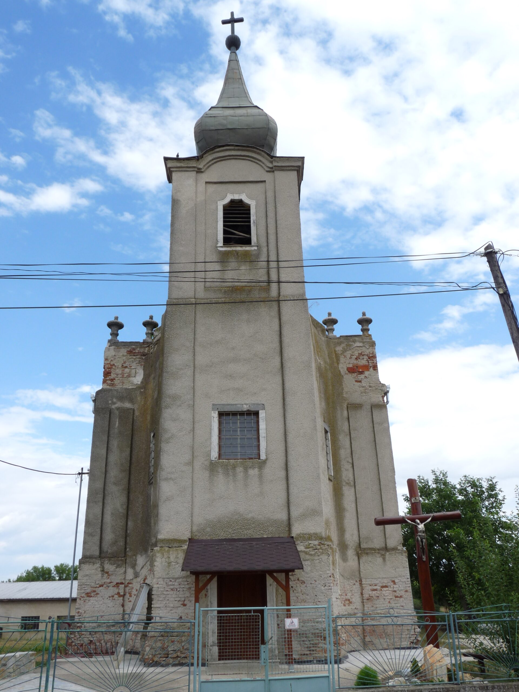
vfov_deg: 60.0
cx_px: 260
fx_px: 600
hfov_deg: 46.8
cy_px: 346
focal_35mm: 30
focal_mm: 5.3
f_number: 5.6
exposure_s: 1/320
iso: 100
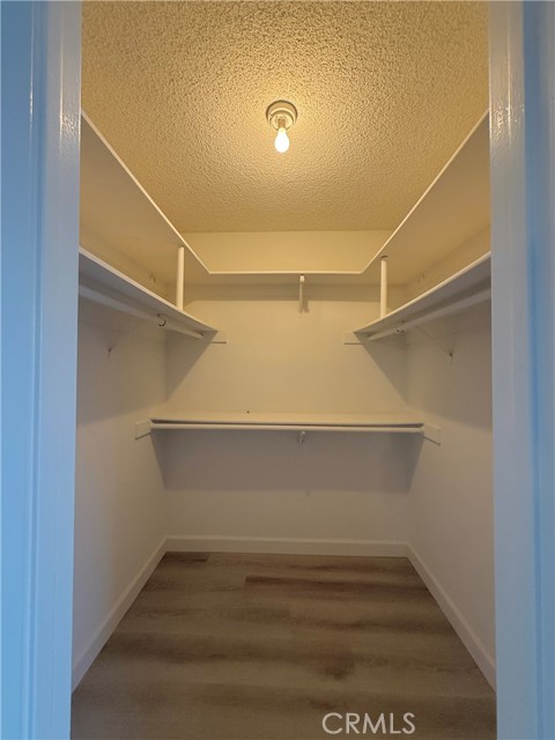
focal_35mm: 14
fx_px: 299
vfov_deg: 102.1
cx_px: 278
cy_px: 370
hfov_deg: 85.7
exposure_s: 1/60
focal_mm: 2.22
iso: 500
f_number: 2.2
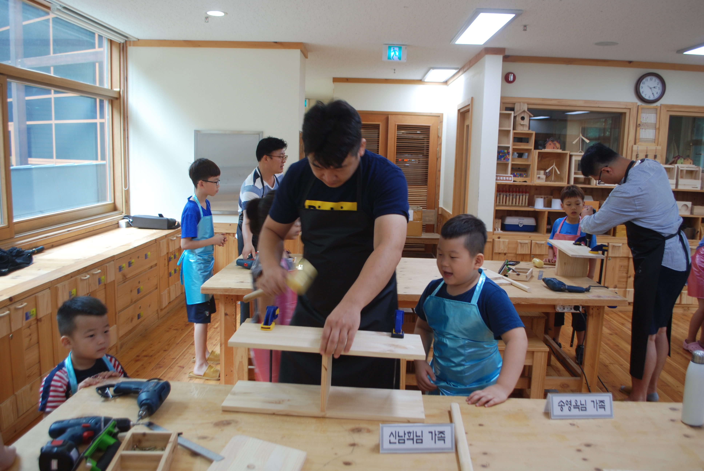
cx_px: 352
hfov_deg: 61.9
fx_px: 587
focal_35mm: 30
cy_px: 236
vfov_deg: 43.7
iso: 220
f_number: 3.8
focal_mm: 20
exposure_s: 1/30
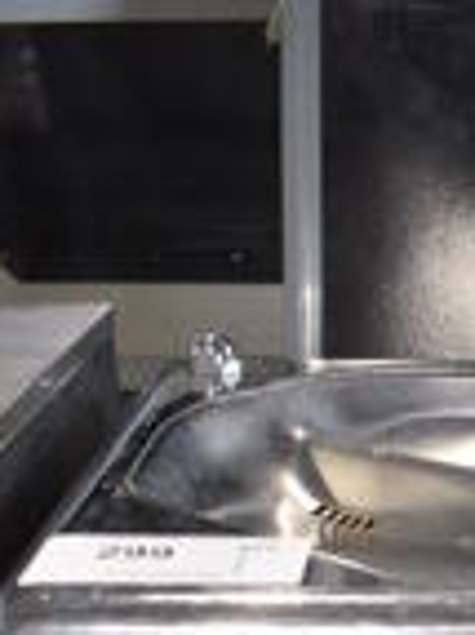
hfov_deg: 16.5
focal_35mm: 87
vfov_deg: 19.3
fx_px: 1594
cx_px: 515
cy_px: 992
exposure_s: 1/125
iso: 1100
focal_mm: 18
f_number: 3.5
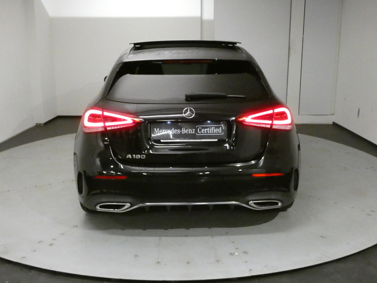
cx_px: 188
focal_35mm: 36
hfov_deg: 51.4
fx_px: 392
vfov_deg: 39.7
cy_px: 142
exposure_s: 1/125
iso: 2500
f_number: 3.5
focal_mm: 6.5
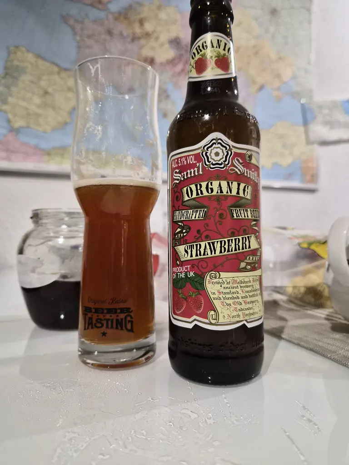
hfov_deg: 58.9
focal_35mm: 23
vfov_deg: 73.9
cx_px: 174
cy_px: 232
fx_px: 309
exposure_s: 1/100
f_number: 1.8
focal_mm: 5.4
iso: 1000
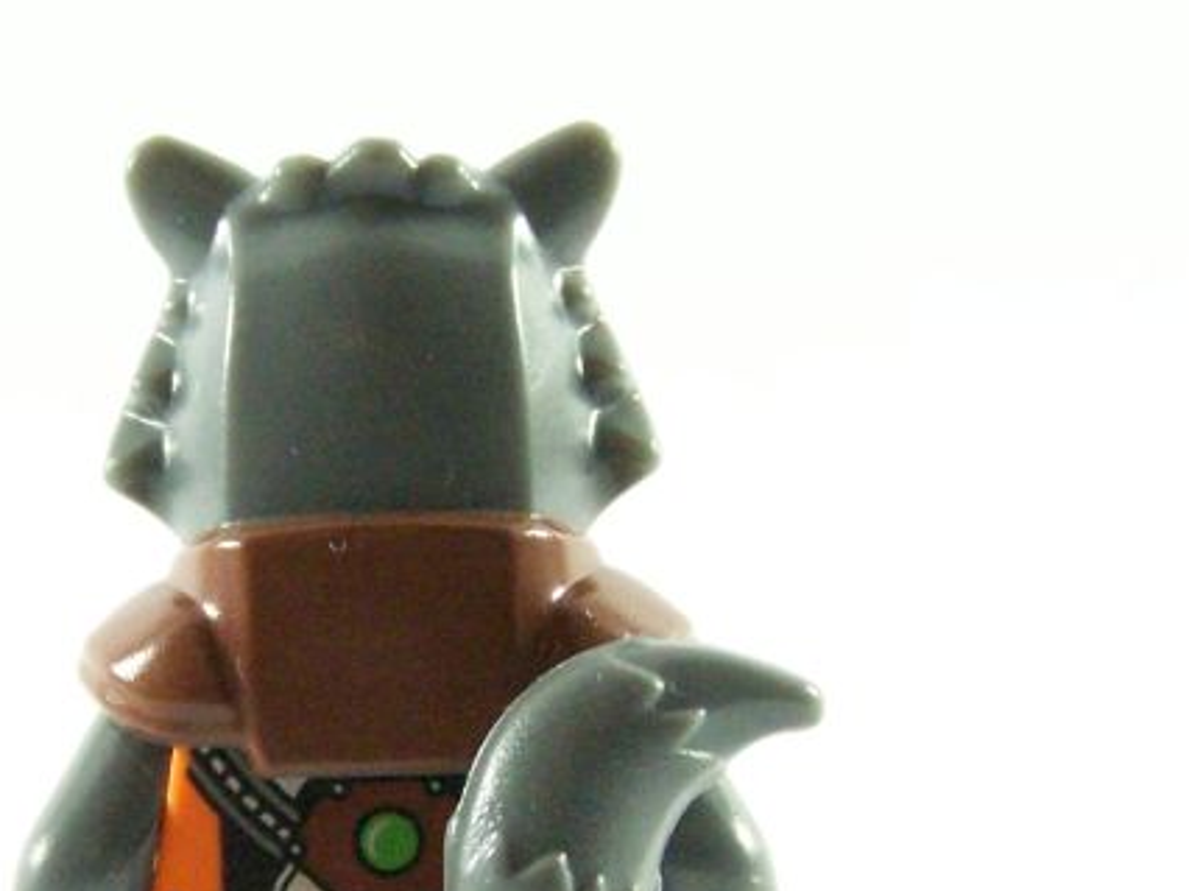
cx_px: 419
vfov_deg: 6.6
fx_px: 7758
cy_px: 726
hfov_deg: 8.8
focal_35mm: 226
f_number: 4
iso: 400
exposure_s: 1/60
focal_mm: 15.6
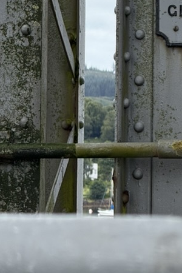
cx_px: 192
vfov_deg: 7.2
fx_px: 2153
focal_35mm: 284
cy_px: -32
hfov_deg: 4.8
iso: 64
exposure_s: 1/820
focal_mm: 15.66
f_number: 2.8
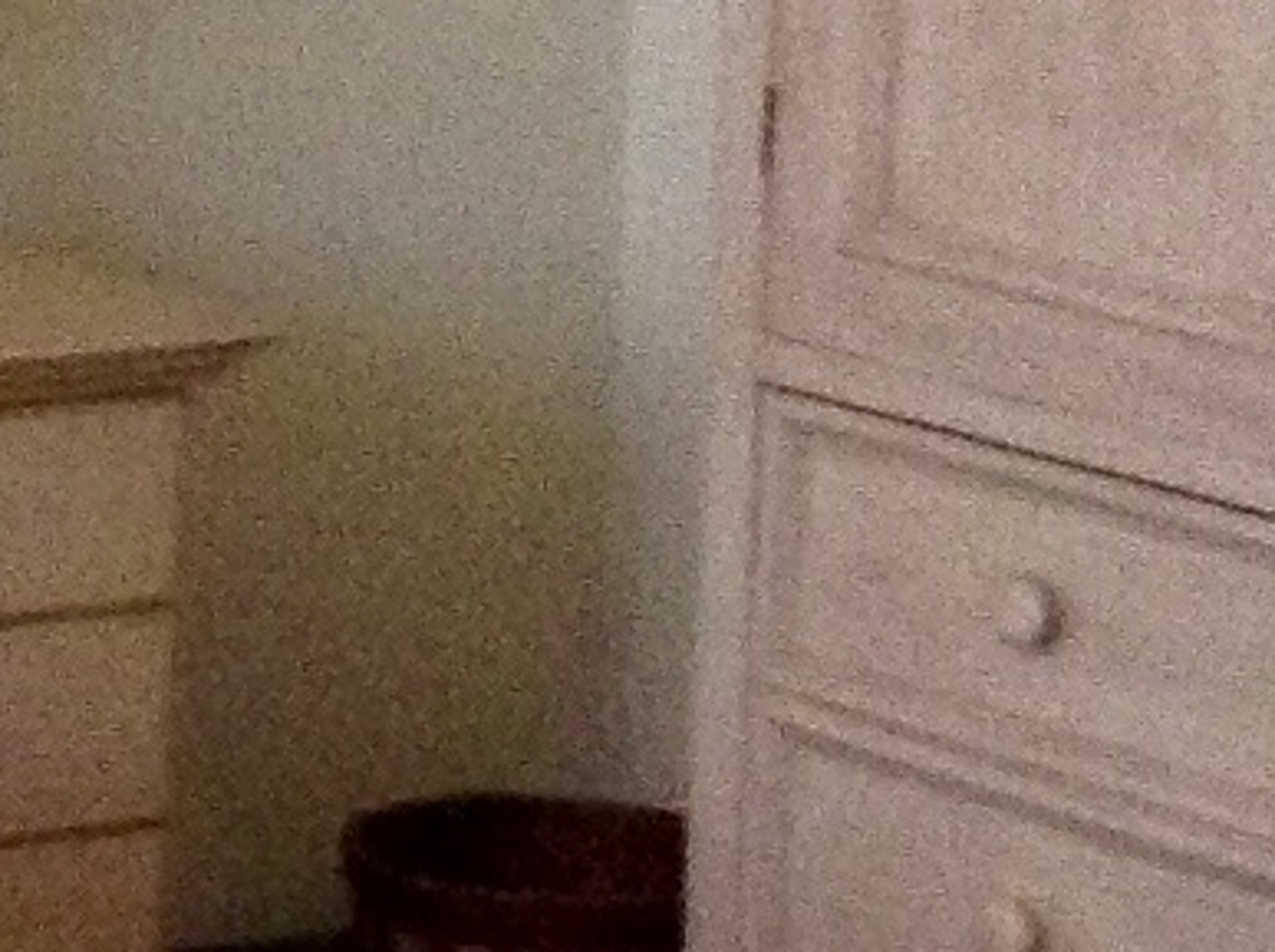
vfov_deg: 6.7
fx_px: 8127
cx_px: -1855
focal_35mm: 221
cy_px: -135
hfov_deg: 8.2
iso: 200
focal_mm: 3.3
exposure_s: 1/24
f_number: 2.4
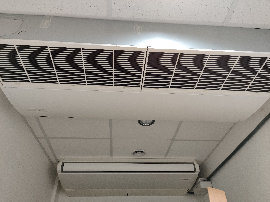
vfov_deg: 51.4
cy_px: 101
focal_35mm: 27
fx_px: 211
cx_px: 135
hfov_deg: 65.3
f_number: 1.65
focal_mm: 4.75
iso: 1000
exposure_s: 1/100
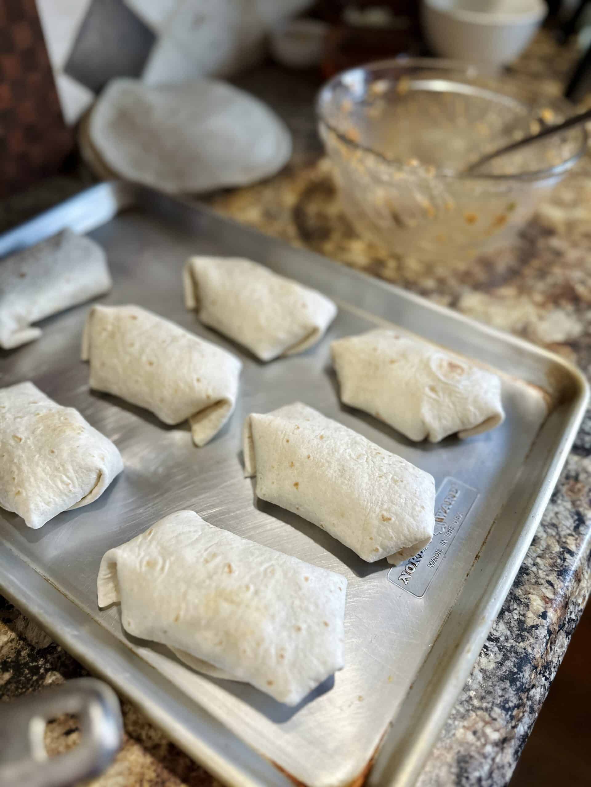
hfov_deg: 56.8
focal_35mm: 24
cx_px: 296
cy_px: 394
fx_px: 546
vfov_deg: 71.6
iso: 250
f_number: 1.78
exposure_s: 1/64
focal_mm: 6.86
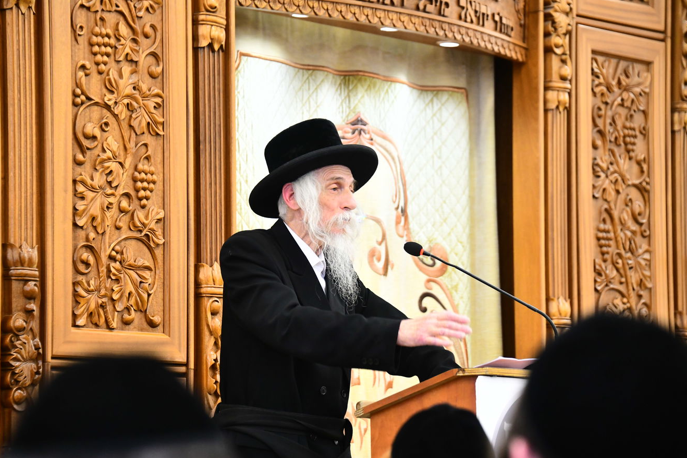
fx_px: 3243
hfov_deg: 12.1
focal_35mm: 170
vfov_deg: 8.1
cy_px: 242
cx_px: 329
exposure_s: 1/160
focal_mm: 160
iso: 4000
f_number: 5.6
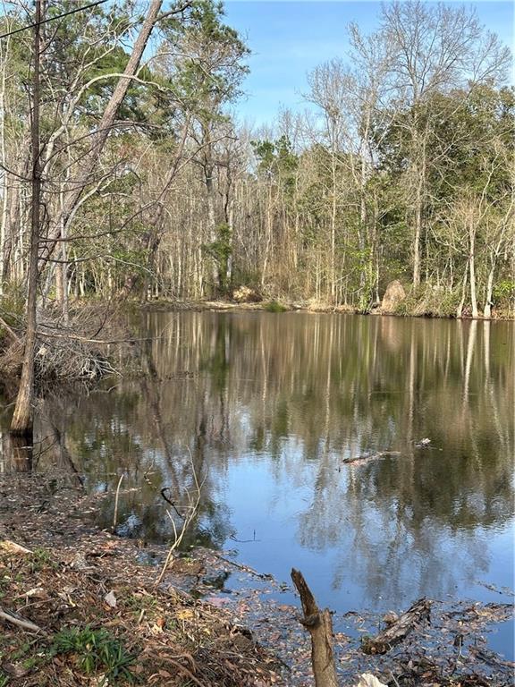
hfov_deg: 30.3
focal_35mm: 48
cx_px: 258
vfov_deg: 39.7
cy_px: 344
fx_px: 952
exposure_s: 1/1227
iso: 64
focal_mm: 6.86
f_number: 1.78
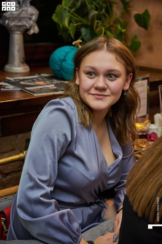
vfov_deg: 27.0
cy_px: 122
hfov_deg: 18.2
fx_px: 507
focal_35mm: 75
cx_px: 81
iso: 800
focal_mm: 50
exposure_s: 1/125
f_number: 2.8
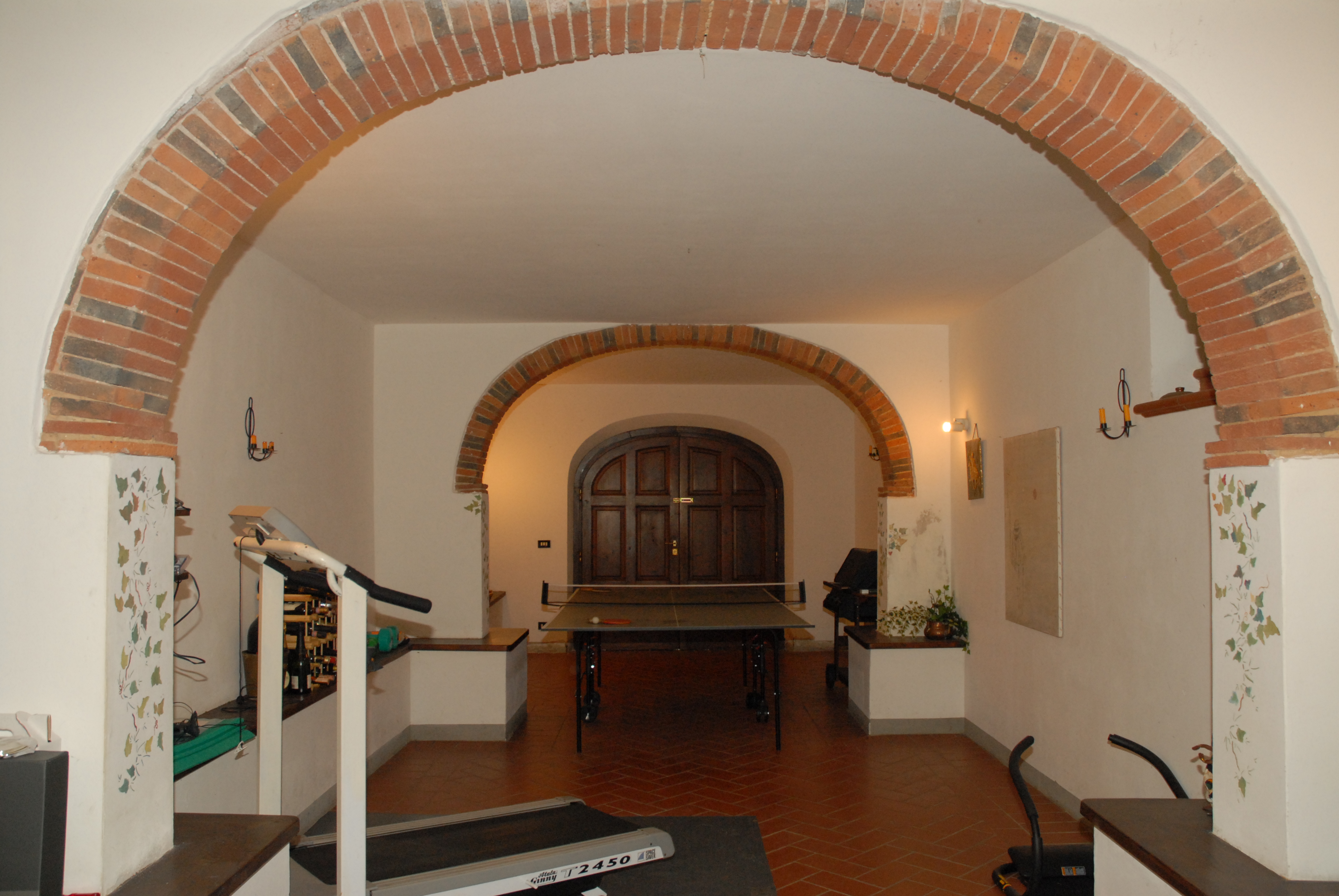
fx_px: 1005
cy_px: 448
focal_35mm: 27
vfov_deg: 48.0
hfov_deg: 67.3
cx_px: 670
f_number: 7.1
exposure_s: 1/40
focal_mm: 18
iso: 640
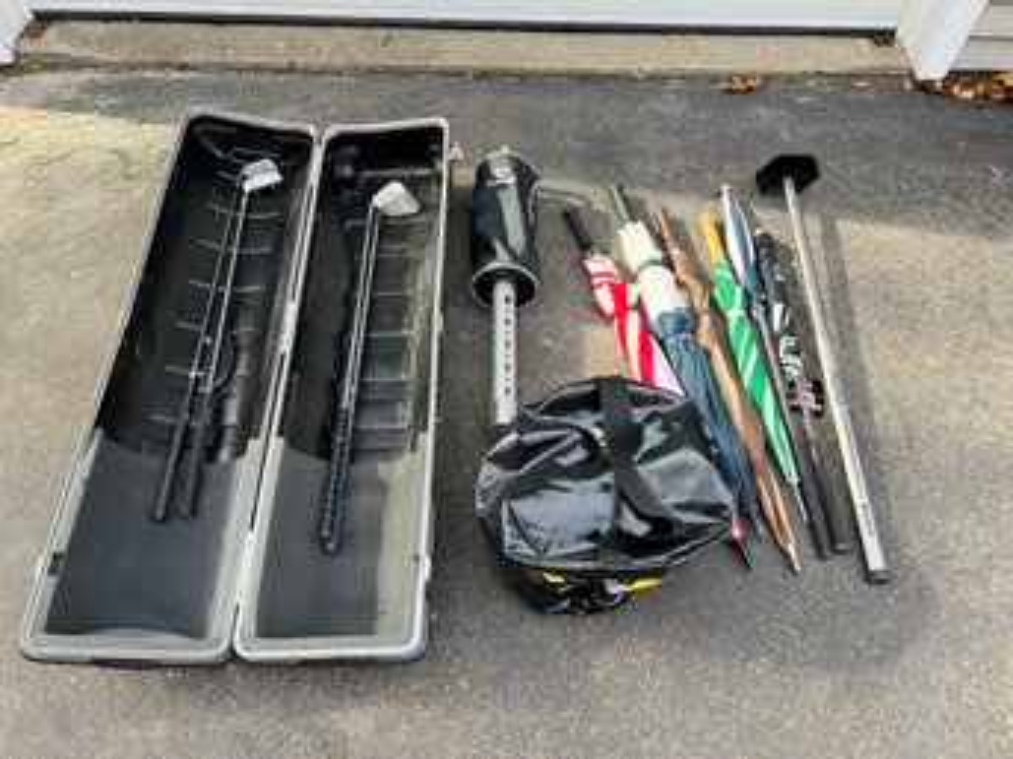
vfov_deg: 53.0
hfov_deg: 67.3
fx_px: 761
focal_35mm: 26
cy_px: 380
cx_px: 506
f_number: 1.5
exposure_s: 1/333
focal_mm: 5.7
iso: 50
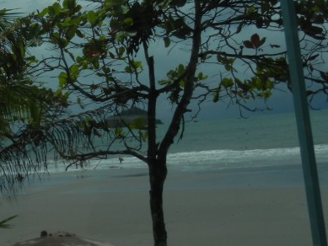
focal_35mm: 79
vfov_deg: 18.6
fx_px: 749
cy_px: 85
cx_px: 18
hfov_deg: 23.9
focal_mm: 5.4
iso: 160
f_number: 7
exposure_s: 1/2000
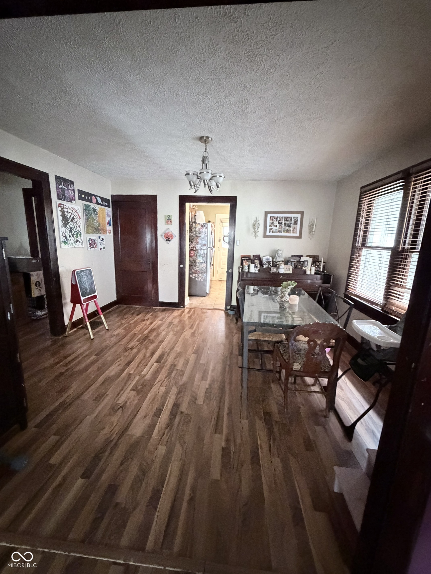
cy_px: 287
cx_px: 216
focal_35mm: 14
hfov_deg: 85.7
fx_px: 232
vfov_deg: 102.1
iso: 1600
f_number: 2.2
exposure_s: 1/40
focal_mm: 2.22
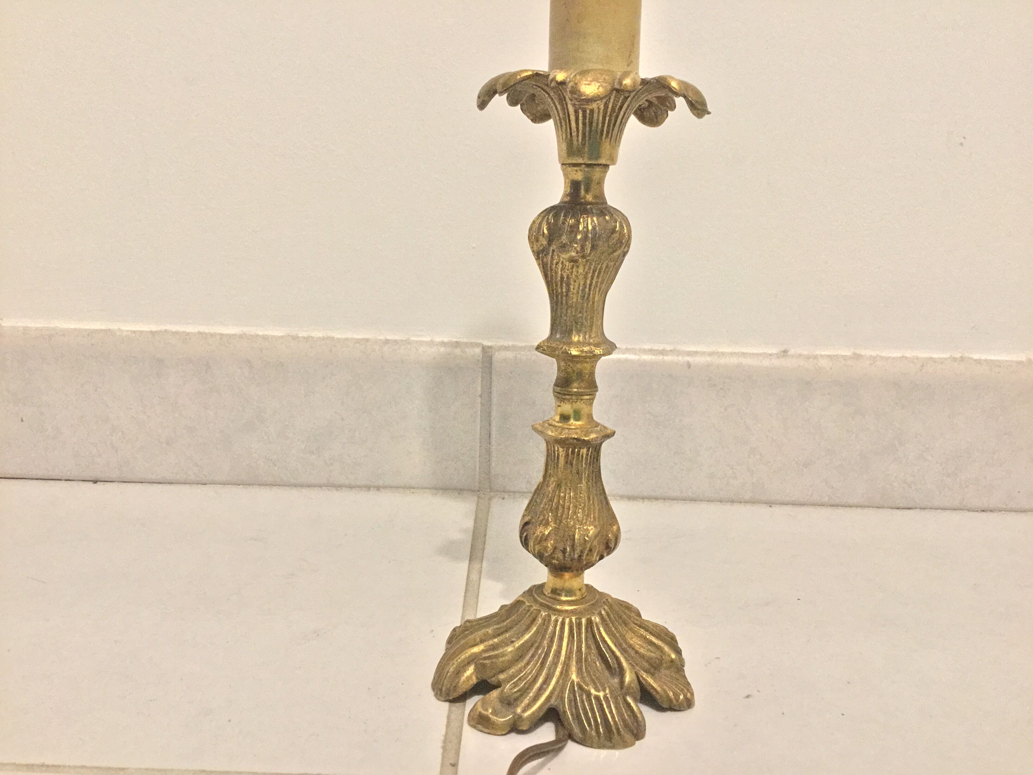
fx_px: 925
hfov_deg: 58.4
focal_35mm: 31
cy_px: 388
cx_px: 516
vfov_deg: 45.4
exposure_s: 1/25
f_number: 2.4
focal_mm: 3.3
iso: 200
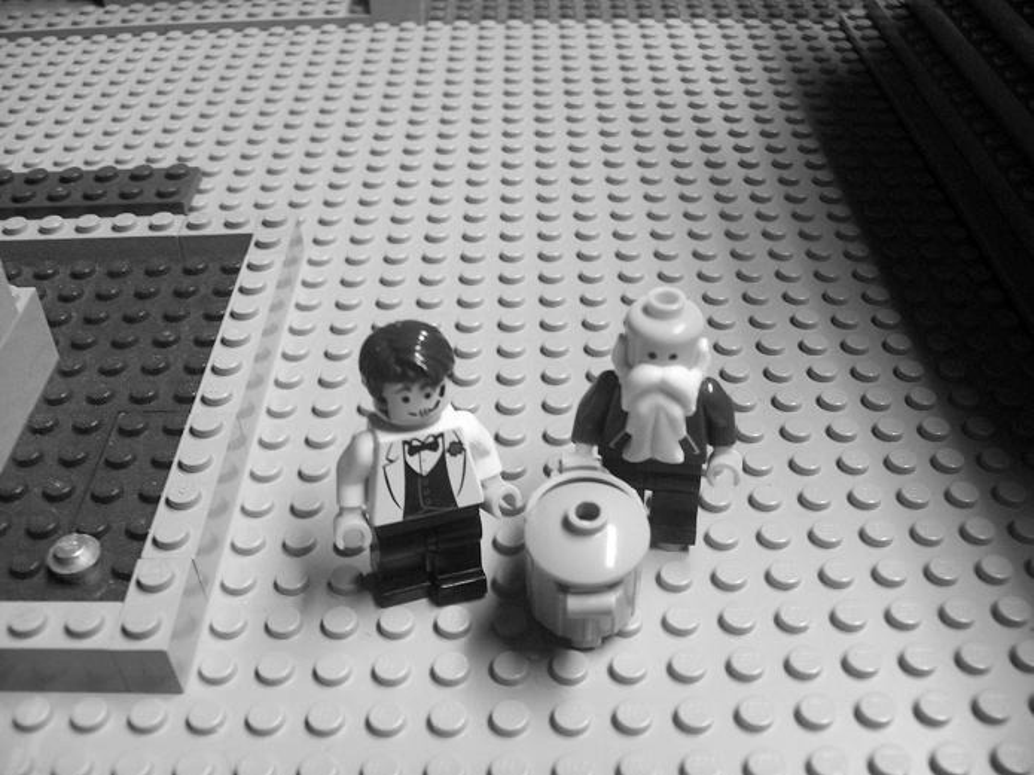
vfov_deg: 39.6
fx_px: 1075
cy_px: 388
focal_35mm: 36
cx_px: 517
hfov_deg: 51.4
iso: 160
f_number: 2.7
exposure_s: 1/20
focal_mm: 6
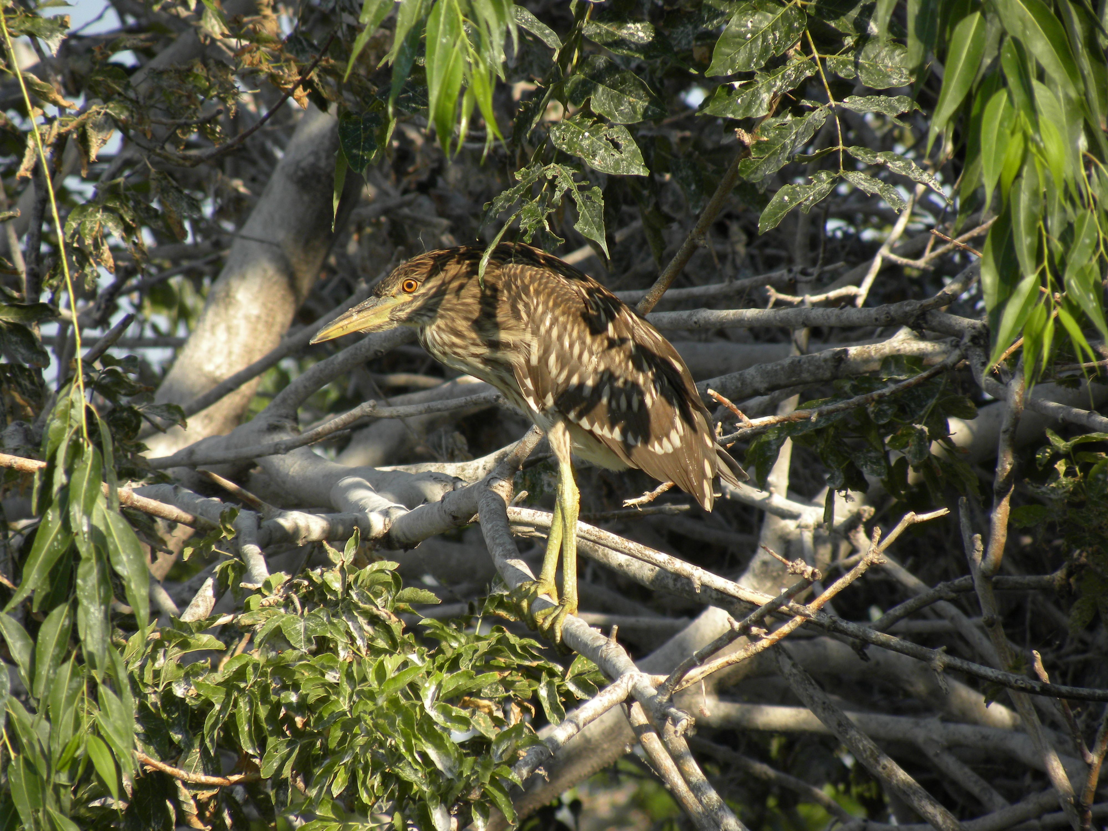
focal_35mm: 624
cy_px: 416
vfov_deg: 2.4
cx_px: 554
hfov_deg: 3.2
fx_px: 19973
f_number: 5
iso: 64
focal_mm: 110.4
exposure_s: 1/207
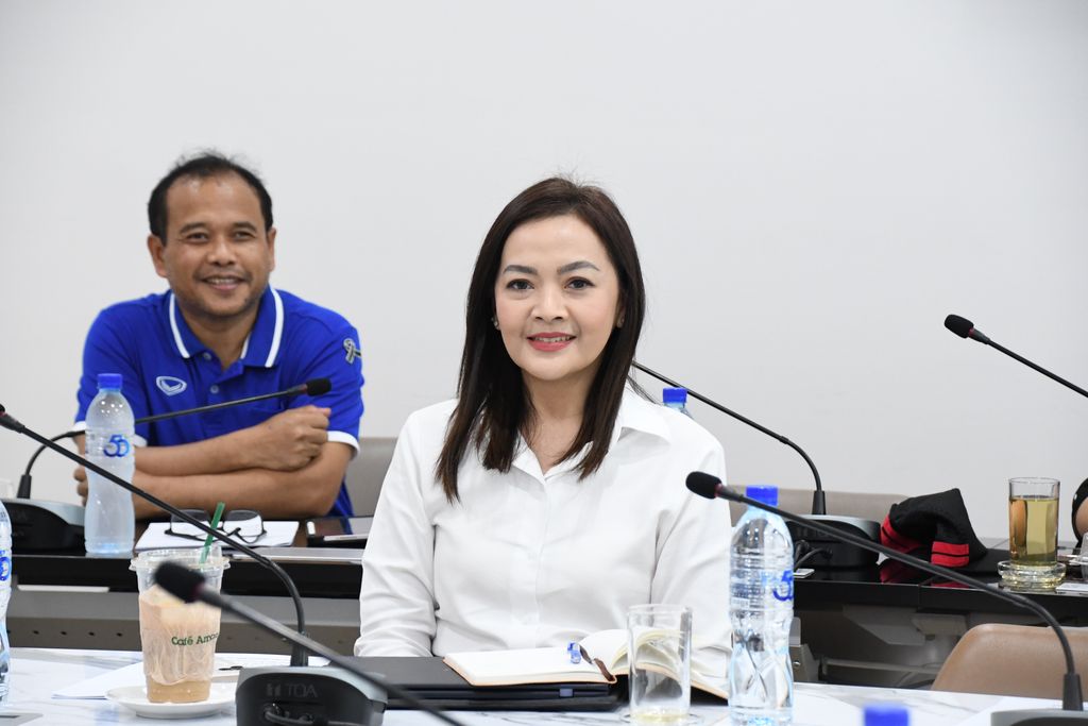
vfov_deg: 9.7
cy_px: 363
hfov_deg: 14.4
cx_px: 544
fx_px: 4292
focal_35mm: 142
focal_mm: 95
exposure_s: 1/80
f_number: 5.3
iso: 3200
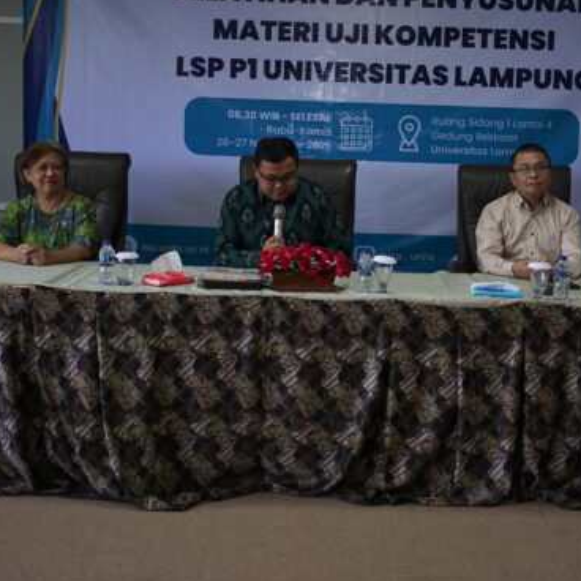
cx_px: 336
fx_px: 1044
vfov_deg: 30.8
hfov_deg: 31.0
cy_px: 185
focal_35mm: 55
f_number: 2.8
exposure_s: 1/100
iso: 800
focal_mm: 31
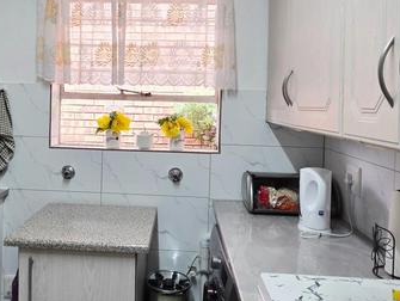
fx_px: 359
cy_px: 109
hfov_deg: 57.8
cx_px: 158
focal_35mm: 31
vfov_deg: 45.1
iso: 64
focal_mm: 2.2
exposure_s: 1/101
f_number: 1.9
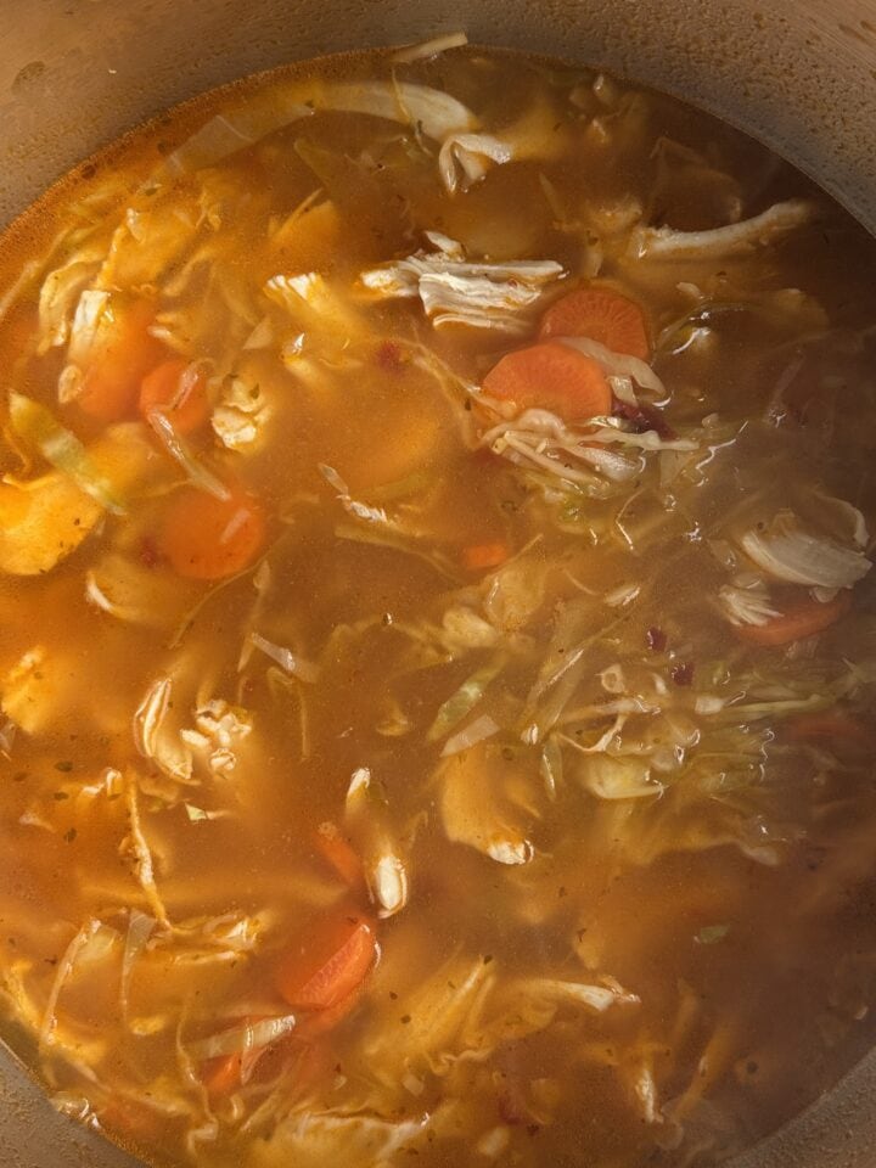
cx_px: 438
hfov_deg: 30.3
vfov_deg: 39.7
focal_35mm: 48
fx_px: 1620
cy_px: 584
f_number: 1.78
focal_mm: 6.76
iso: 64
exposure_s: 1/664
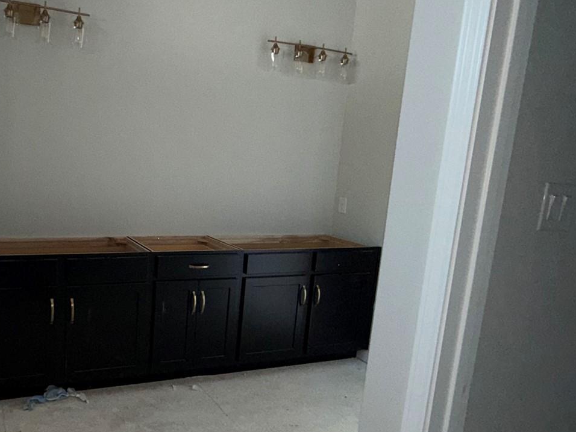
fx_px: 499
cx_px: 155
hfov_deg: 57.4
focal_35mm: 30
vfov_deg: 46.7
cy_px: 238
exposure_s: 1/101
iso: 80
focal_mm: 2.22
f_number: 2.2
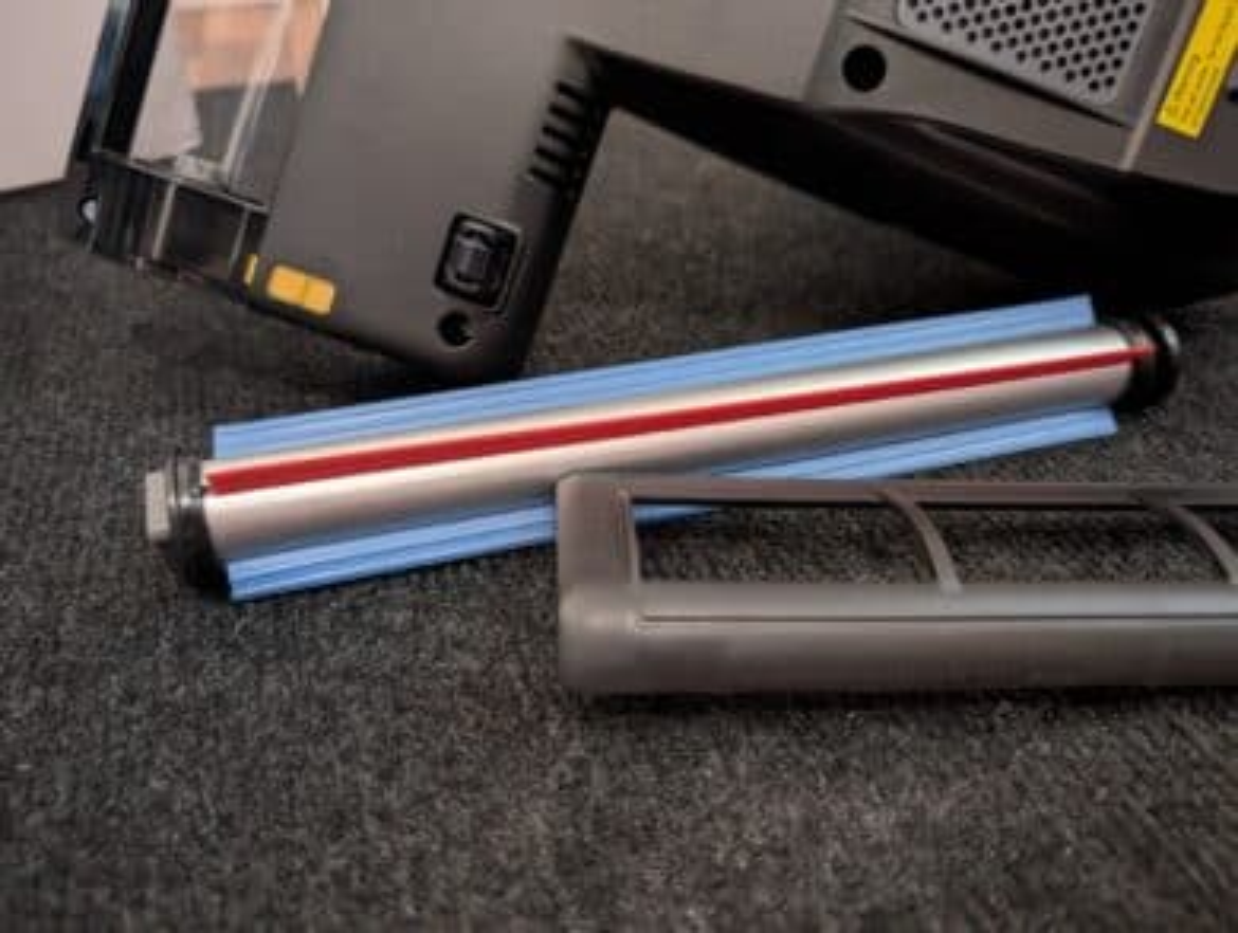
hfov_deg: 71.5
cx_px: 619
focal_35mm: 24
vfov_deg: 57.0
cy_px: 466
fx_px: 860
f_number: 1.68
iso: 625
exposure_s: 1/21
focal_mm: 6.9
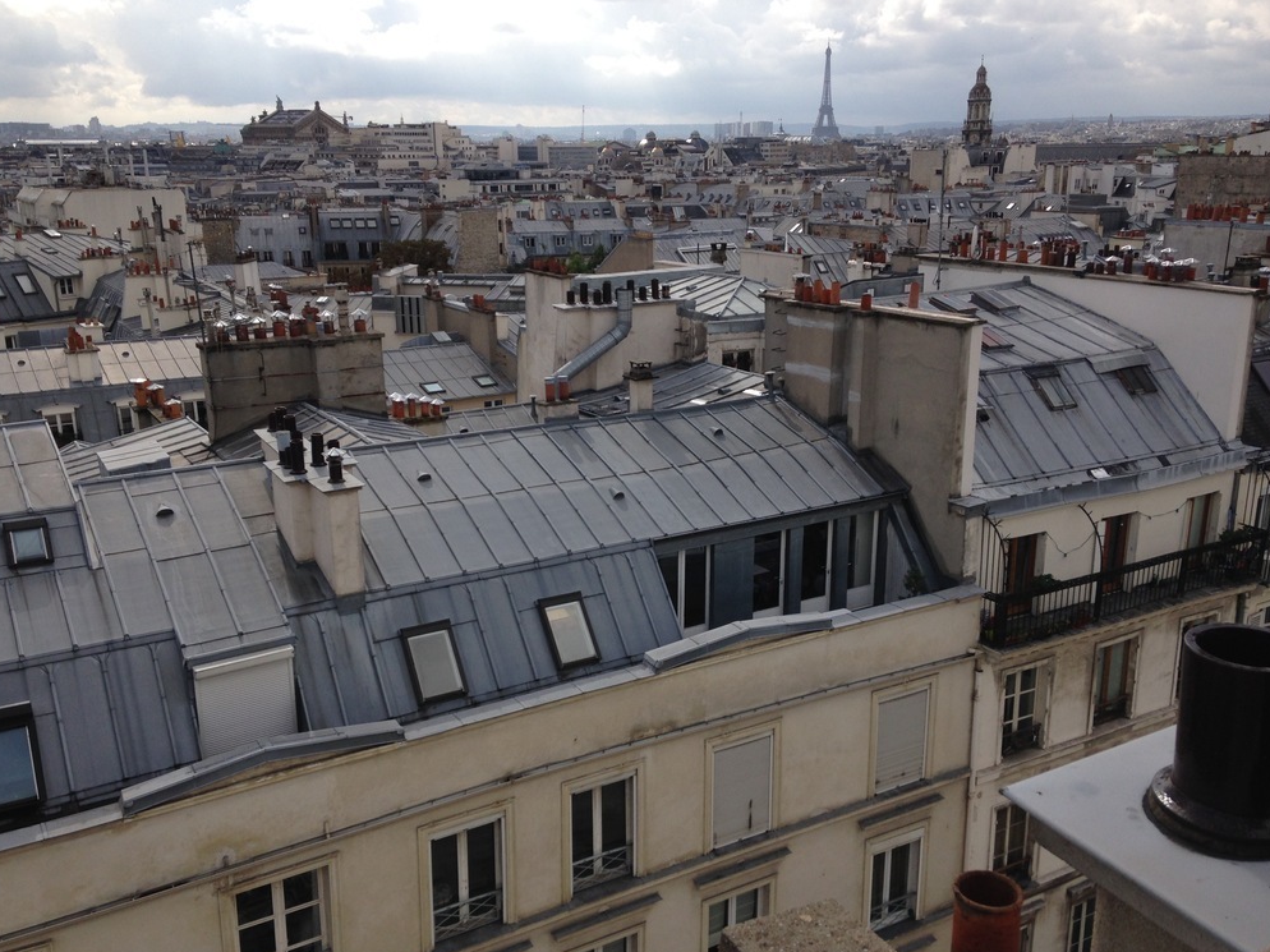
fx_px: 1247
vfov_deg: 41.8
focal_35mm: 34
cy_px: 470
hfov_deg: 54.0
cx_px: 622
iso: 50
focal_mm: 4.12
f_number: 2.4
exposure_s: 1/1938
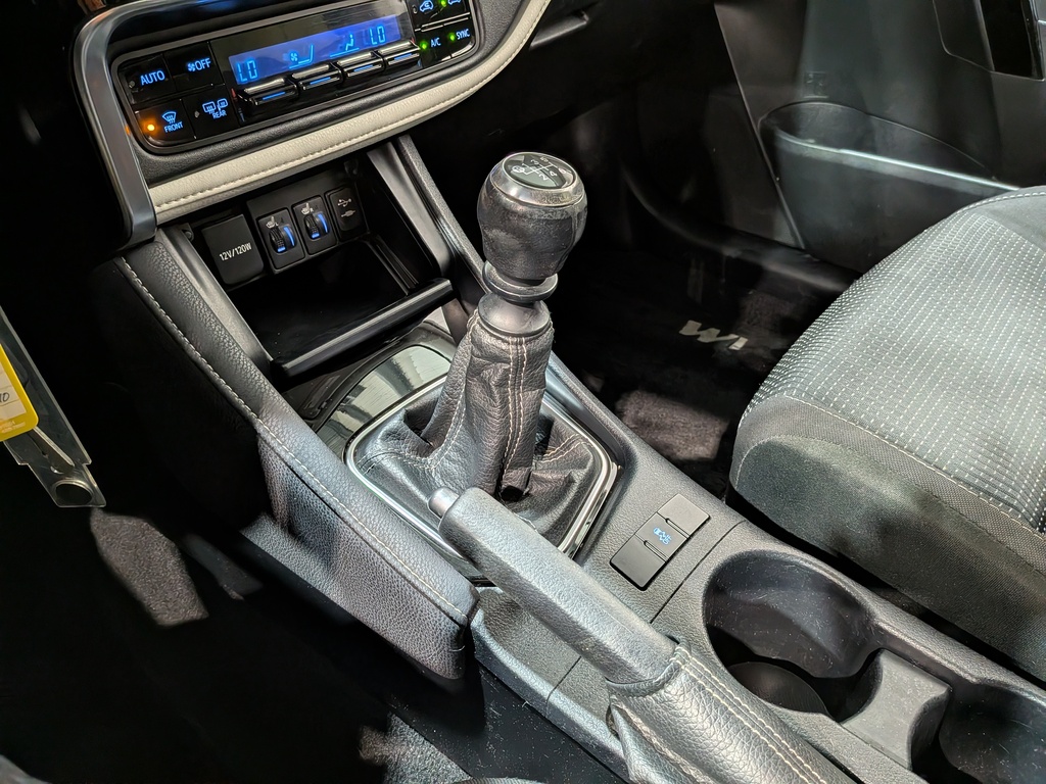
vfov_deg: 56.8
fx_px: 725
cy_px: 392
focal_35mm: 24
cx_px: 523
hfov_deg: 71.6
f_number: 1.7
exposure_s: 1/38.4
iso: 56
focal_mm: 4.53
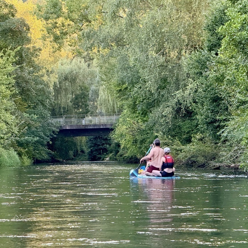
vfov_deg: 11.5
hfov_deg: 11.5
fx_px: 1232
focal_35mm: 152
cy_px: 126
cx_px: 114
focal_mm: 15.66
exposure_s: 1/76
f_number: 2.8
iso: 200
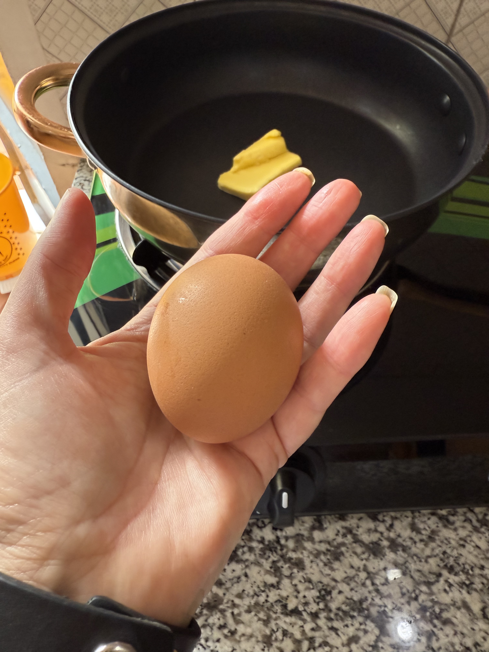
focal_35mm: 24
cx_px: 244
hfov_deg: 56.8
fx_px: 452
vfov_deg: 71.6
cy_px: 326
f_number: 2.2
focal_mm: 2.22
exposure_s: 1/79
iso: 320
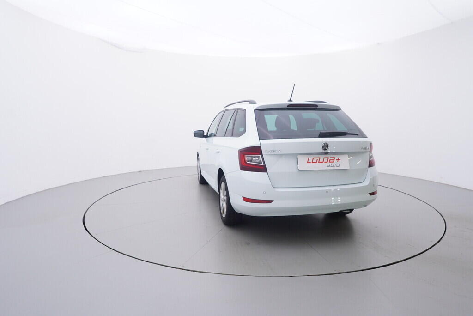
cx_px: 236
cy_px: 158
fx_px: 296
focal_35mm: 22
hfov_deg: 77.3
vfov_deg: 56.2
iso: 200
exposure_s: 1/80
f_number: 5
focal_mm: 15
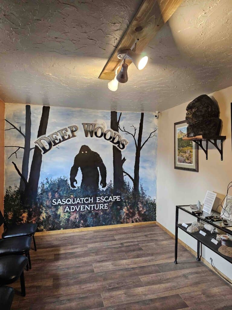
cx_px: 116
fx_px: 206
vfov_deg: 73.9
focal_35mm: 23
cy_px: 155
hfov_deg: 58.9
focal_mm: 6.3
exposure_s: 1/120
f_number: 1.7
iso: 640
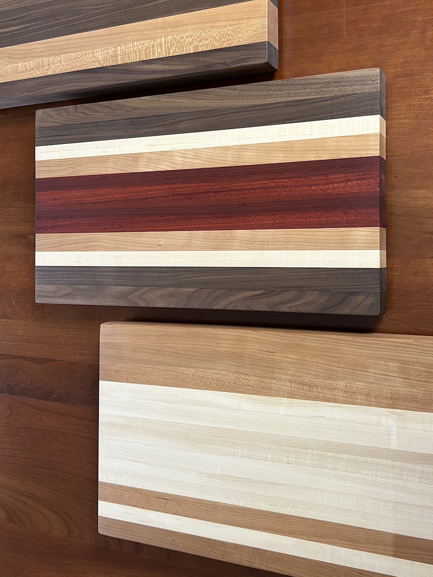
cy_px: 243
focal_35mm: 35
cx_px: 237
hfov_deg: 40.7
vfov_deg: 52.4
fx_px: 584
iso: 250
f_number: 1.5
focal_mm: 5.7
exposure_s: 1/60
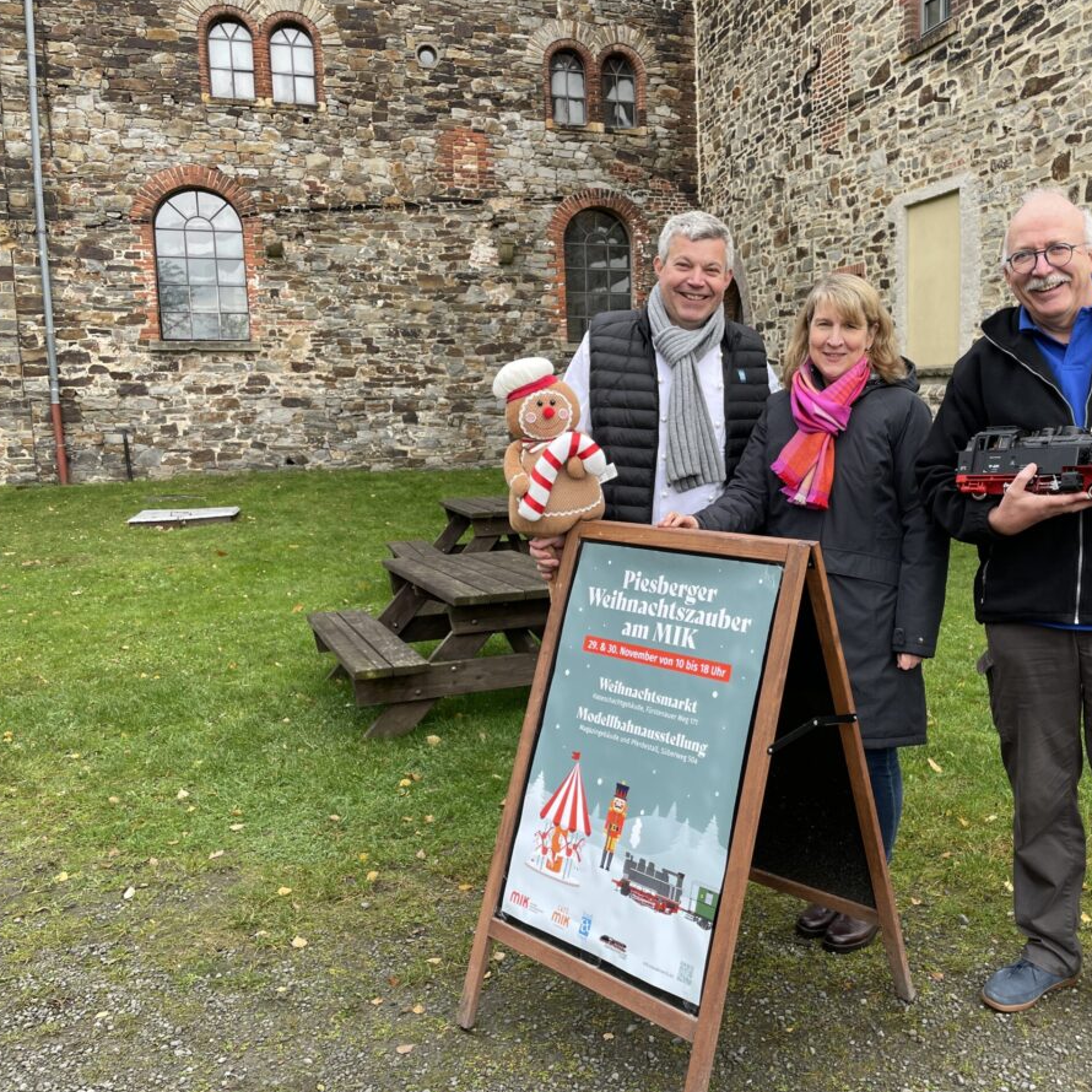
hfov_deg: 51.6
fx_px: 1106
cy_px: 544
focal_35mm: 31
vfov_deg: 52.5
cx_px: 719
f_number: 1.6
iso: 32
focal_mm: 4.2
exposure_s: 1/124
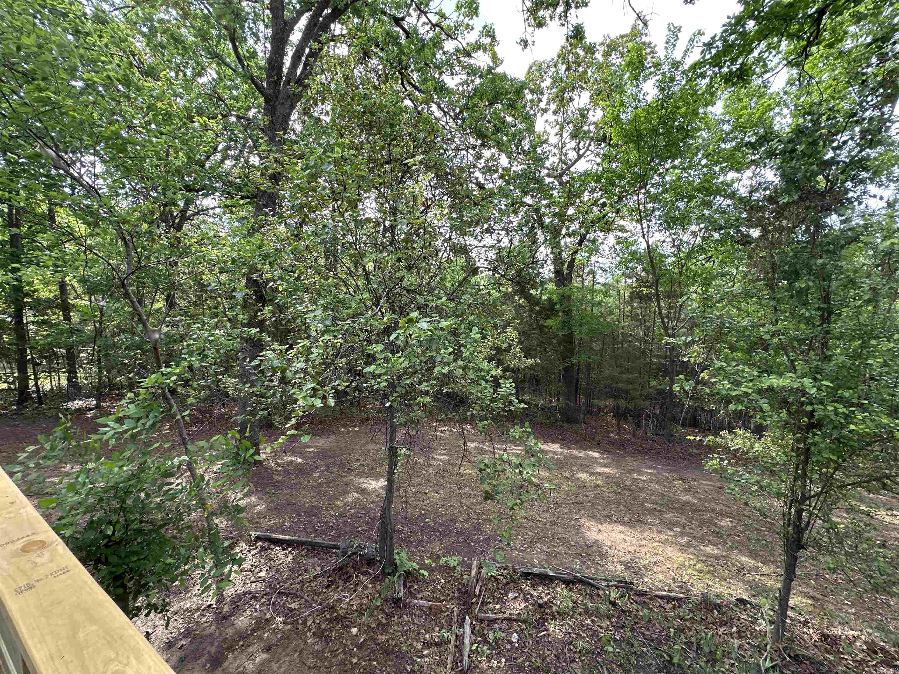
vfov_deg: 85.7
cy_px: 337
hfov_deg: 102.1
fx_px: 364
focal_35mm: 14
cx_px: 450
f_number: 2.2
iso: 40
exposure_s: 1/149
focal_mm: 2.22
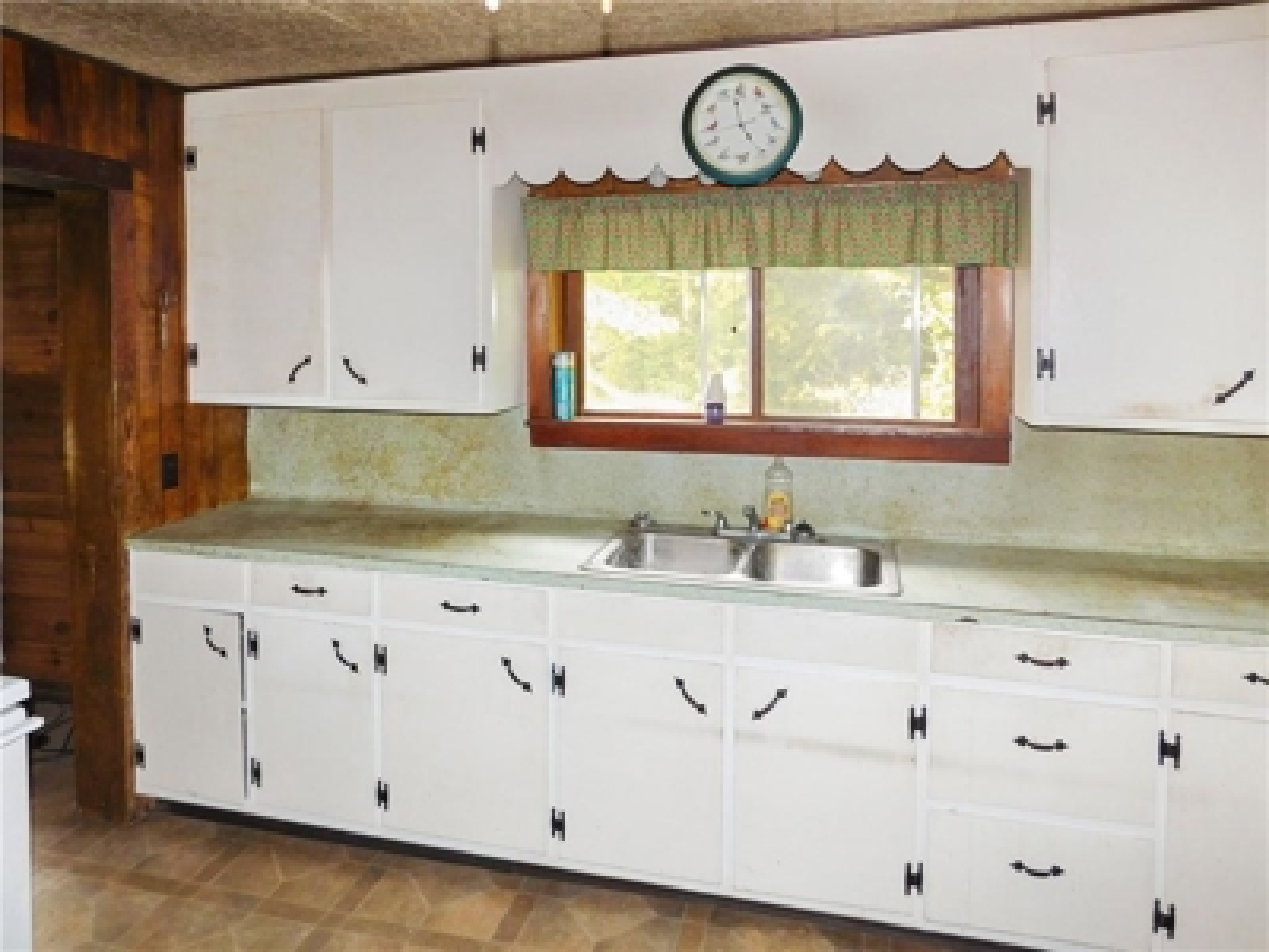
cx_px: 634
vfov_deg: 58.9
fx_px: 843
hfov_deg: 73.9
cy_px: 476
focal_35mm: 23
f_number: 3
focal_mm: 4
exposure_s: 1/30
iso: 200
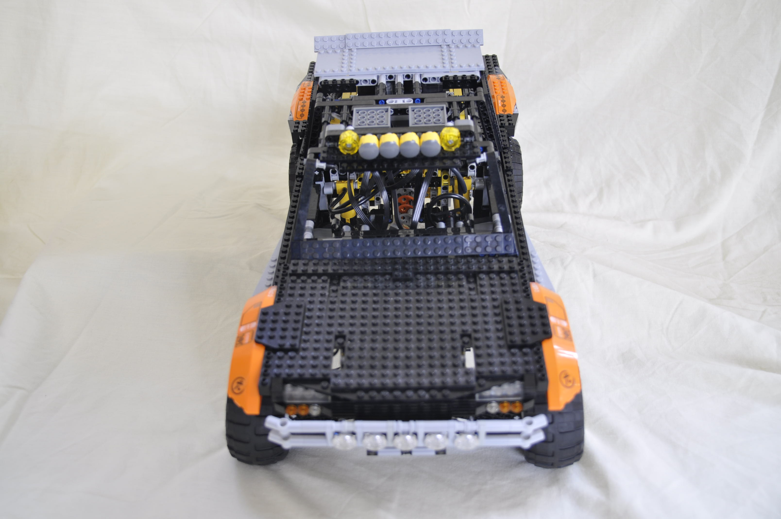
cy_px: 260
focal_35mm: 36
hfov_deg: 53.2
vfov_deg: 36.8
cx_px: 390
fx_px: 780
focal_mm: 24
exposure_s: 1/25
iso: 200
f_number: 3.2
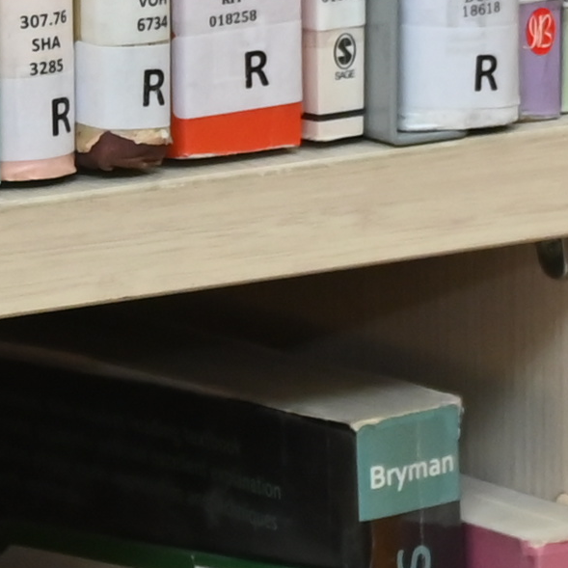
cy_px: -878
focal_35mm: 547
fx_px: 10155
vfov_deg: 3.2
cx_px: 2400
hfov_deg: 3.1
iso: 1000
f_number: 6
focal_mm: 63
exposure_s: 1/60
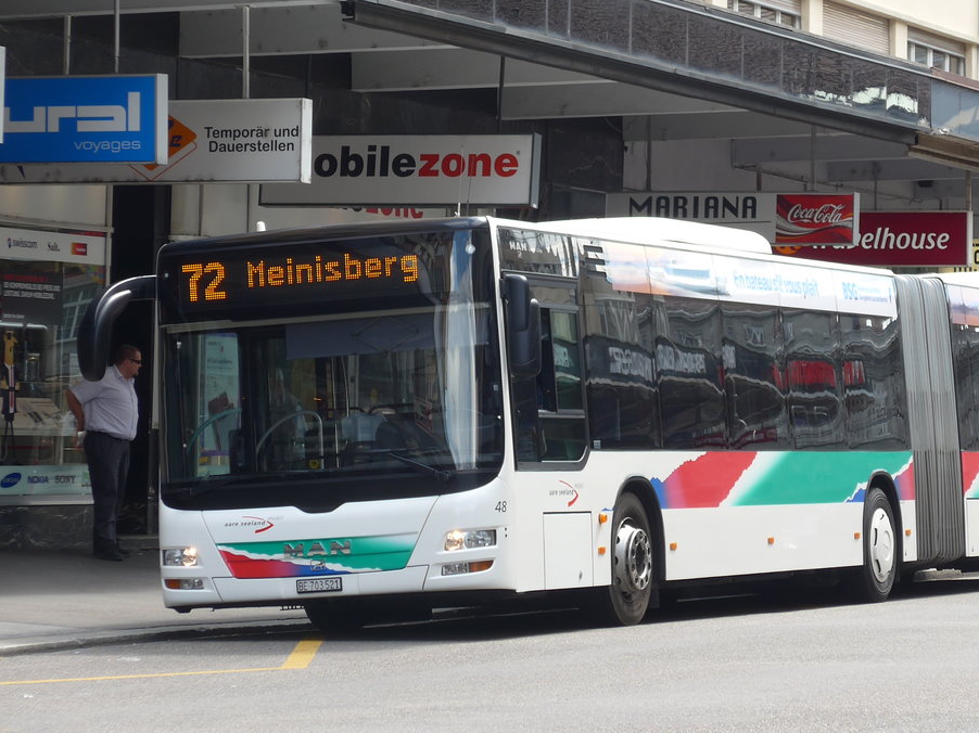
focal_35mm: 165
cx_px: 615
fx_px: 4665
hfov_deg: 12.0
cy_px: 266
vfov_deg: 9.0
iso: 80
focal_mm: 24.3
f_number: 5.2
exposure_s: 1/100
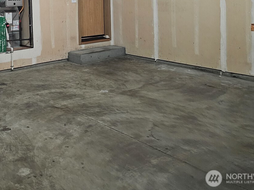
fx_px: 323
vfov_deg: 30.9
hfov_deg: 40.7
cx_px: 41
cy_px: 9
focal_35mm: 44
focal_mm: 6.3
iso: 1000
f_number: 1.7
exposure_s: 1/120
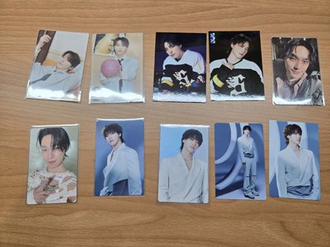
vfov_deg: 58.9
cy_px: 124
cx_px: 165
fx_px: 219
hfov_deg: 73.9
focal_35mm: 23
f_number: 1.8
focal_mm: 5.4
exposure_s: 1/120
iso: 64
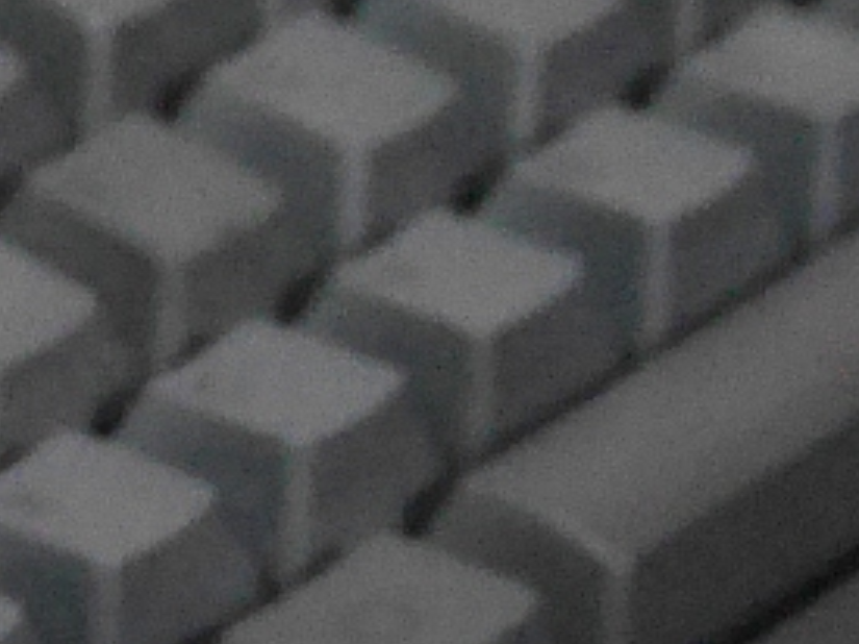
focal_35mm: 256
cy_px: 1510
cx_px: -1178
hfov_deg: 7.3
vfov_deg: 5.6
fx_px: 6350
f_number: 4.6
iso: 2000
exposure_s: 1/60
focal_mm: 22
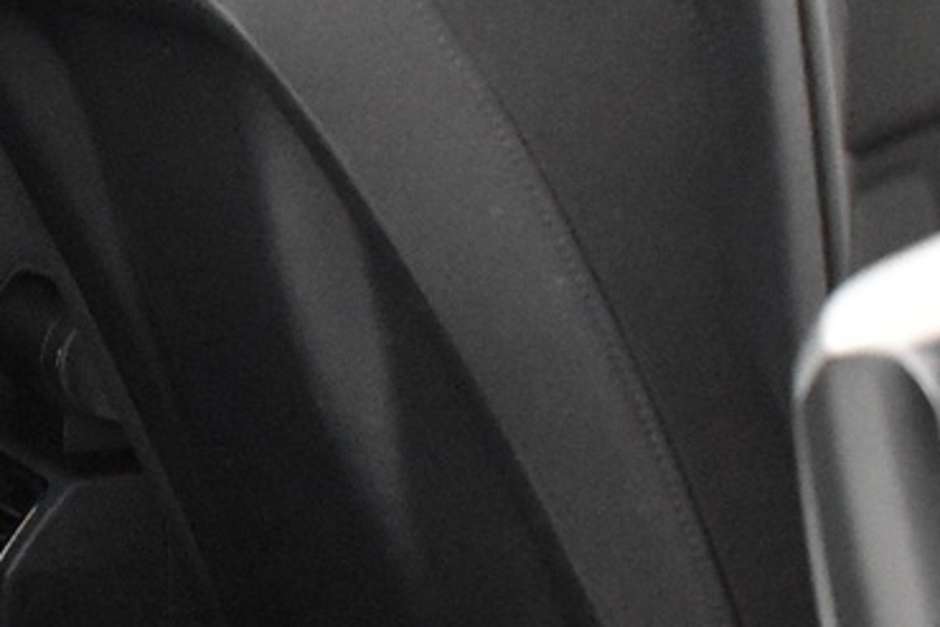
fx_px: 3082
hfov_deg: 15.7
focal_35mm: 118
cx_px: -549
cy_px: -5
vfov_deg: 11.5
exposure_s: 1/30
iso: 5000
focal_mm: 18
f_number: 3.5
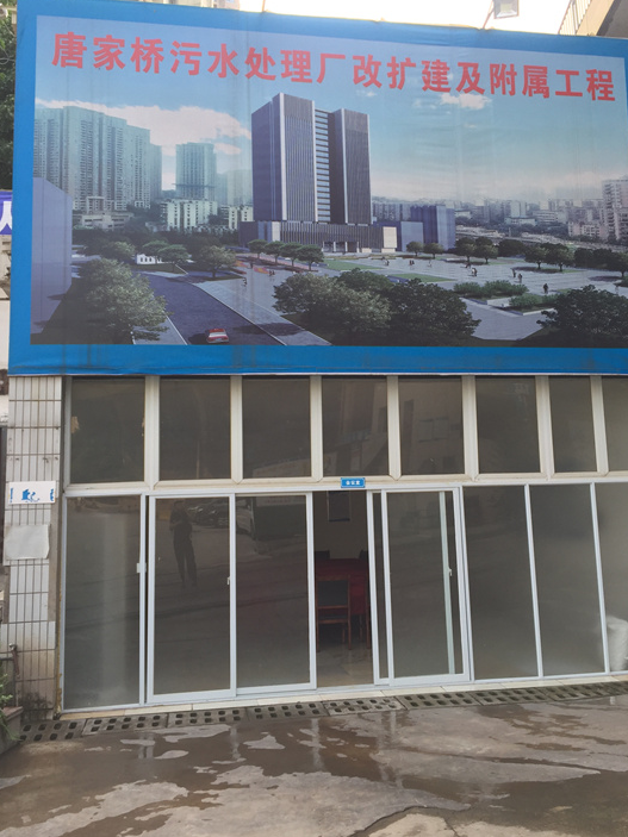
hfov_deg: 42.9
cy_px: 382
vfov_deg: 55.3
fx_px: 798
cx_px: 330
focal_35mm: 33
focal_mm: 4.15
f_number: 2.2
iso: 32
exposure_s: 1/229
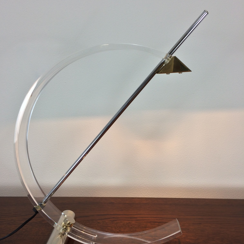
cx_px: 120
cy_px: 126
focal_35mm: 35
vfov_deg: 47.2
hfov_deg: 47.2
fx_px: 279
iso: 32
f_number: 2.2
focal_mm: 4.15
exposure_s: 1/50
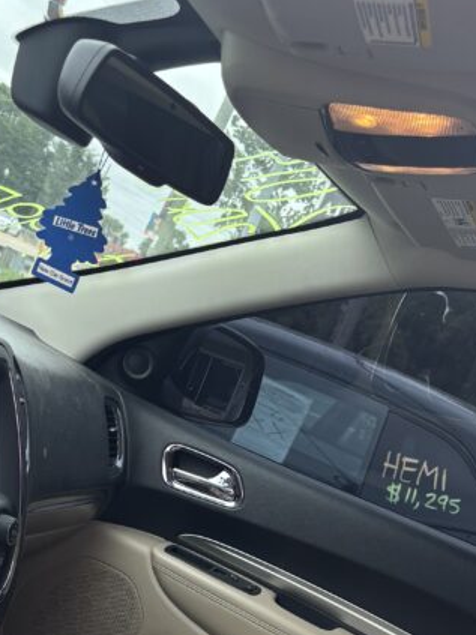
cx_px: 197
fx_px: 1156
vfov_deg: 29.1
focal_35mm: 63
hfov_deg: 23.2
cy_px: 609
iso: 50
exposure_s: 1/121
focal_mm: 5.96
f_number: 1.6
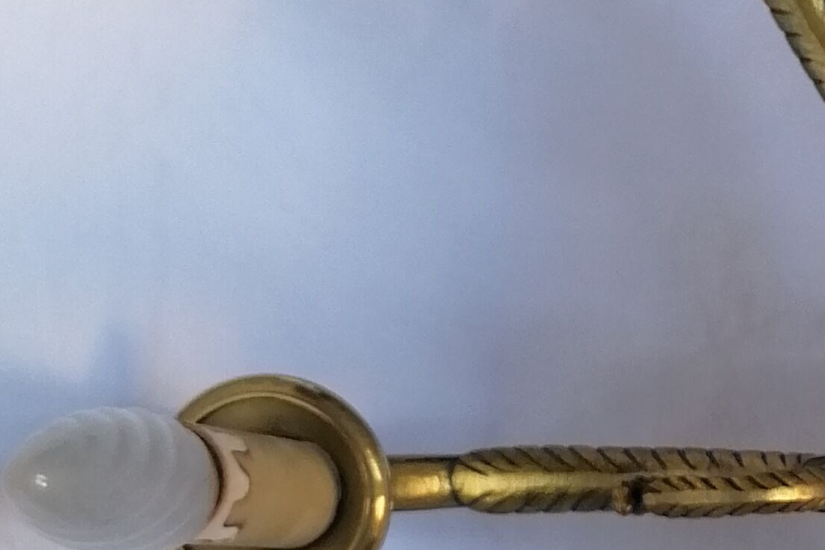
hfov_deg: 18.7
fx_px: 2337
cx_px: 1039
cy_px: 557
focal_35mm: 102
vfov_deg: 13.2
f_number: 1.8
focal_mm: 4.75
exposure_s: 1/60
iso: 80
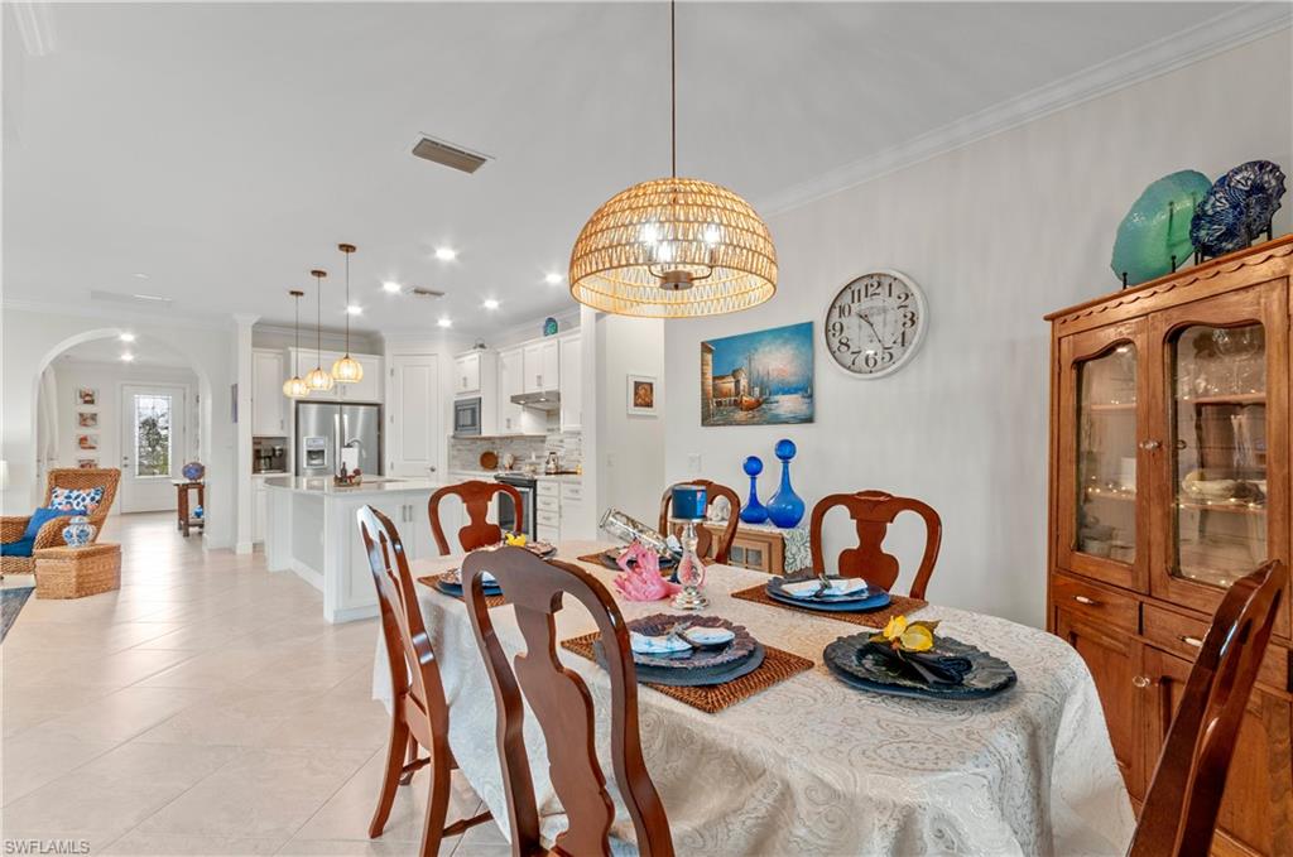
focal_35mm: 15
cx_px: 646
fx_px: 538
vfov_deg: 77.1
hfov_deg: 100.5
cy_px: 428
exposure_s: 1/2.5
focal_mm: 10
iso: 200
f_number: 10
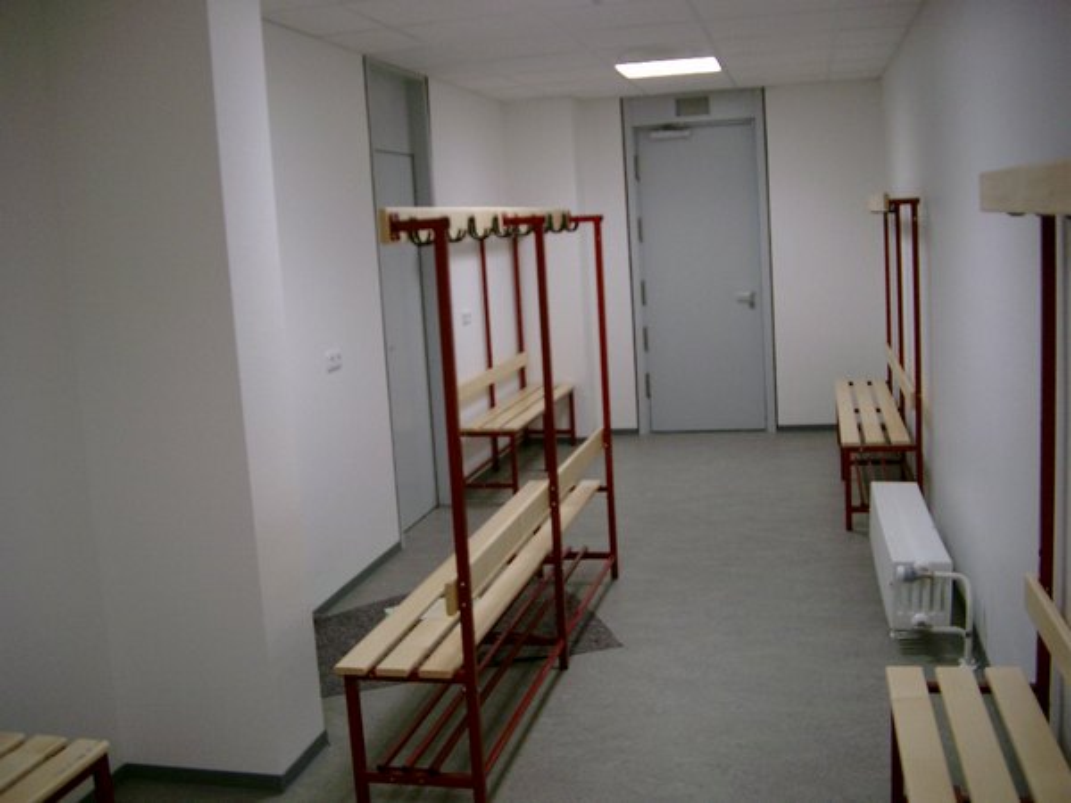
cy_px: 402
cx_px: 536
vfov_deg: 38.7
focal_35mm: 37
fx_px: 1145
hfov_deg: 50.1
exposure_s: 1/100
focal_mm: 7.6
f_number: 2.6
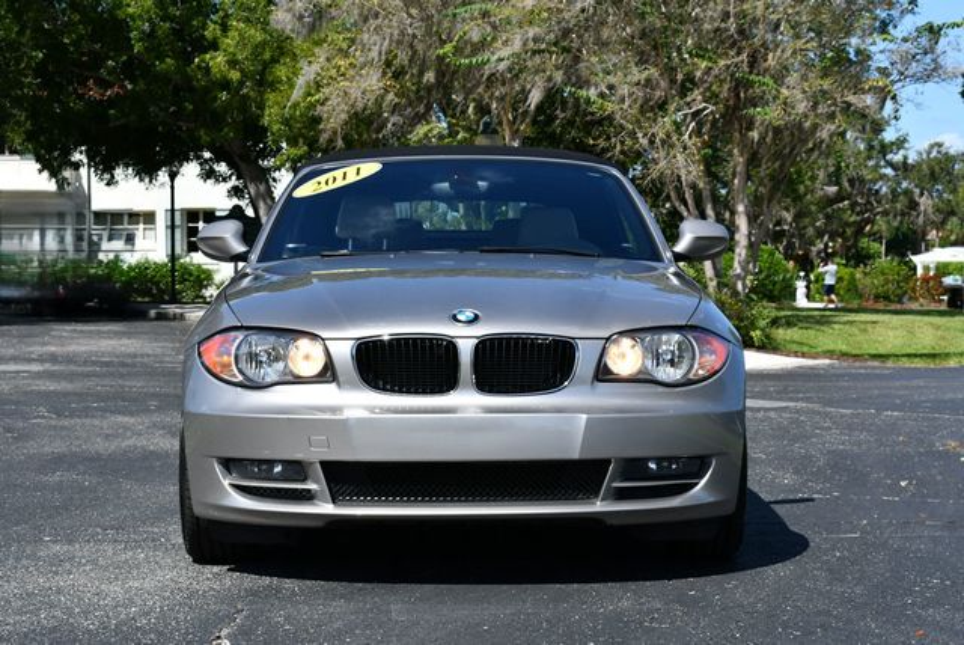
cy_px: 322
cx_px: 482
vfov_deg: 18.0
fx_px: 2037
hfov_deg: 26.6
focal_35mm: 76
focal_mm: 38
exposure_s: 1/320
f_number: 9
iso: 100
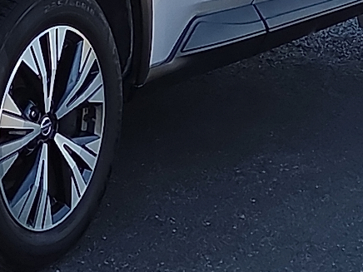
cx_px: -89
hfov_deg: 11.0
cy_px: -121
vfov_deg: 8.3
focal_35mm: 176
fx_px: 1846
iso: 25
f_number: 1.8
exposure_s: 1/1111
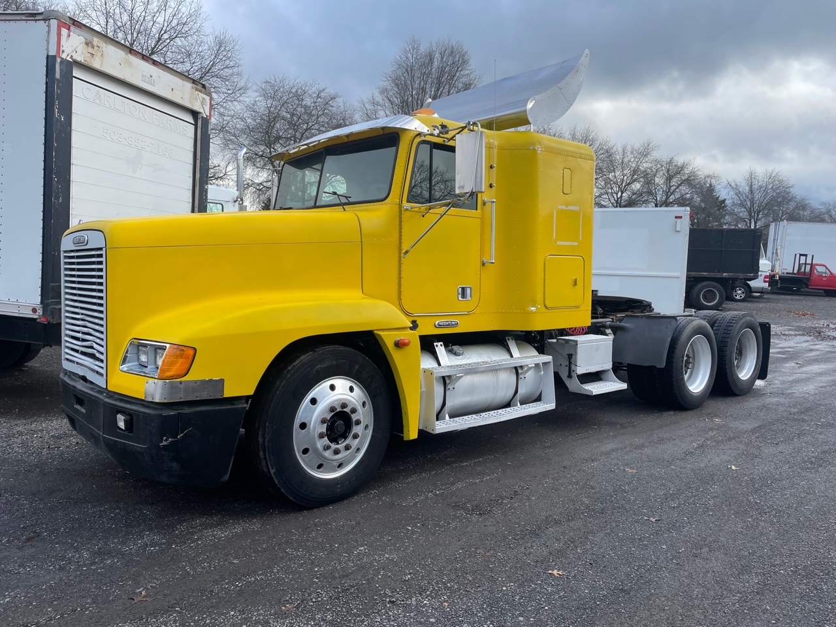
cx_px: 418
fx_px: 628
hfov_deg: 67.3
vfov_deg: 53.1
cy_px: 314
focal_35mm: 26
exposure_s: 1/698
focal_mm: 4.2
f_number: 1.6
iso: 32
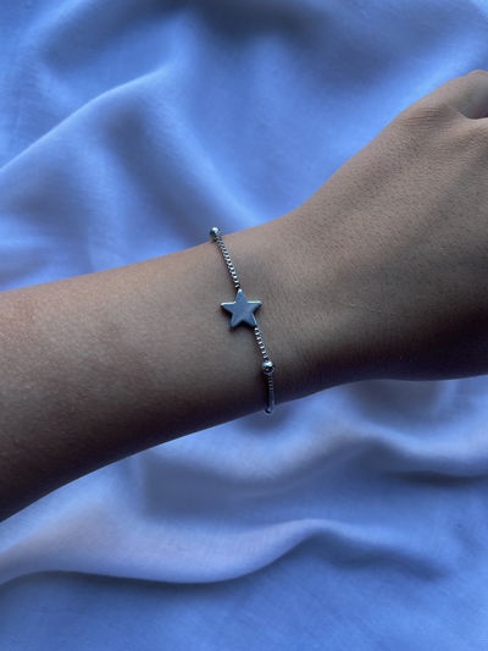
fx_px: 489
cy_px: 326
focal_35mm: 26
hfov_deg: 53.1
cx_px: 244
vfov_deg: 67.3
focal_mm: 4.2
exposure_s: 1/121
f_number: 1.6
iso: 40
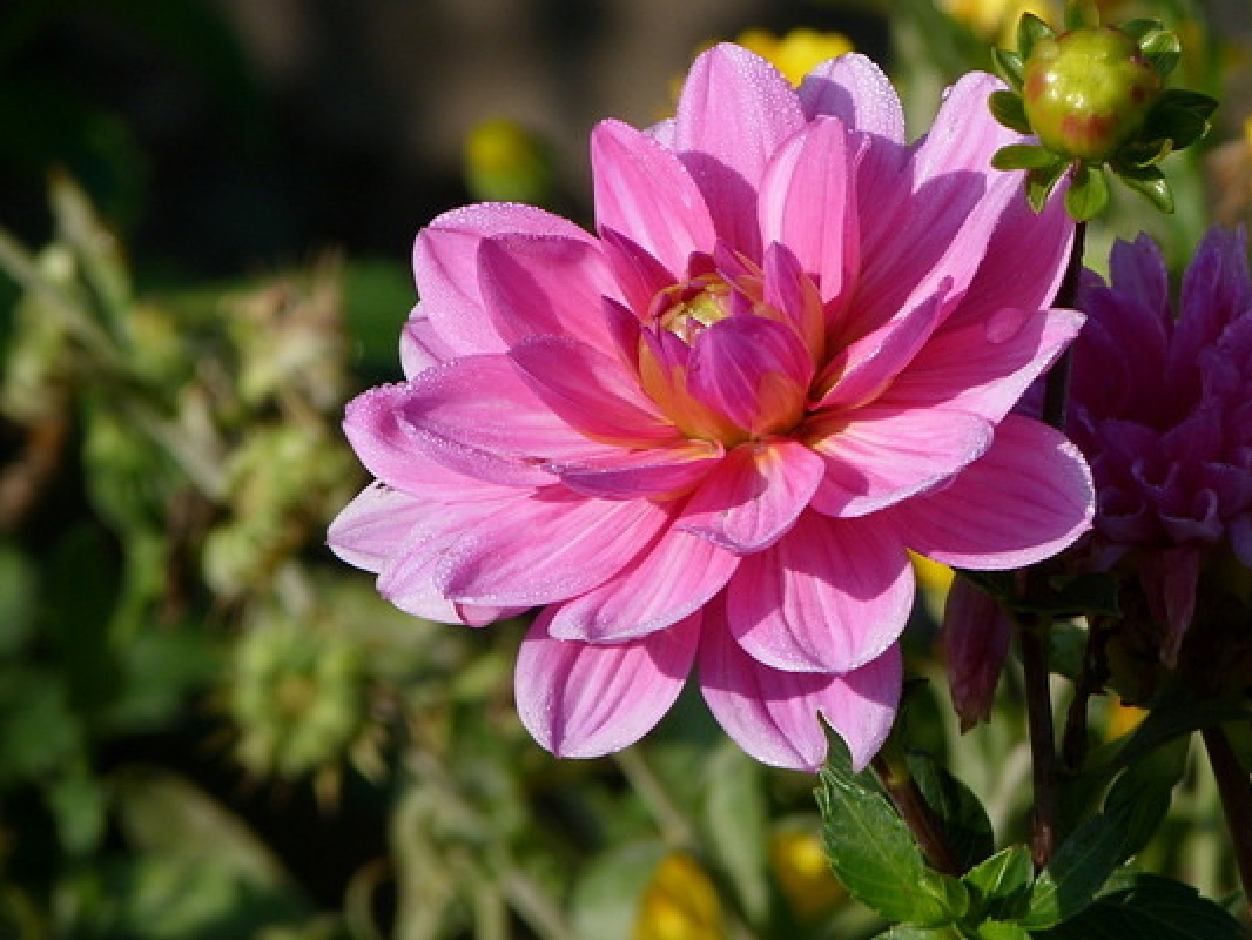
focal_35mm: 719
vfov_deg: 2.1
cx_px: 686
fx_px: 26011
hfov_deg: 2.8
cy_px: 465
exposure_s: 1/400
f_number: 5.6
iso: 100
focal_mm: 107.9
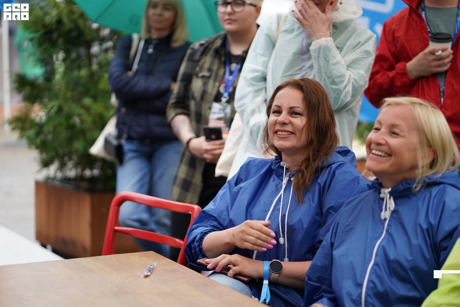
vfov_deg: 16.1
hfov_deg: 23.9
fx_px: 1086
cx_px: 230
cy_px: 154
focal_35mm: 85
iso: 250
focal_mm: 85
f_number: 1.8
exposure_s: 1/2000
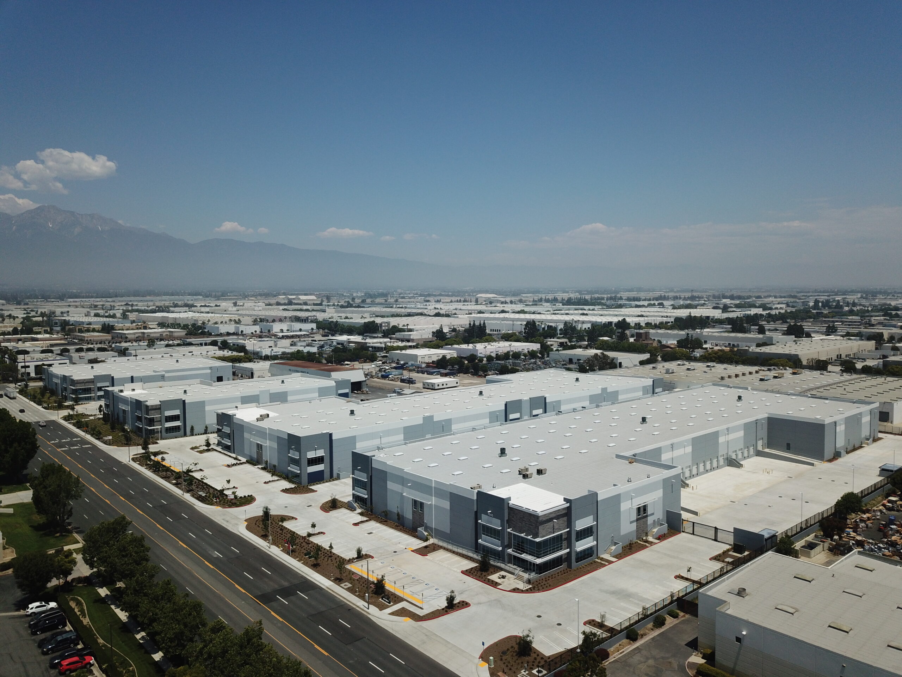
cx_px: 451
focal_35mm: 26
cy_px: 338
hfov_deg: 67.3
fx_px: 677
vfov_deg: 53.1
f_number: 2.2
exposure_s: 1/3546
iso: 100
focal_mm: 4.73
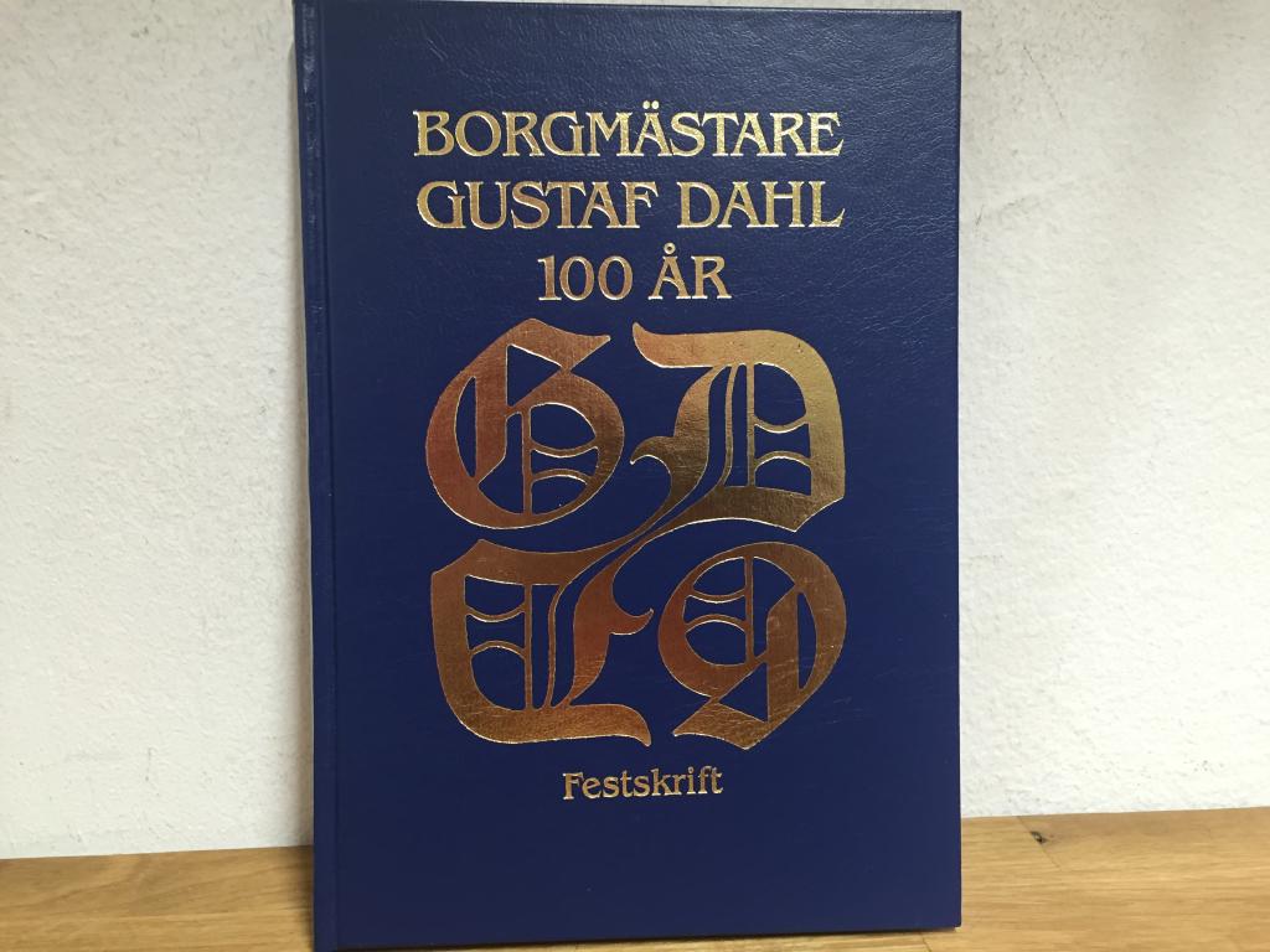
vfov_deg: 48.2
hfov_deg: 61.7
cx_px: 635
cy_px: 476
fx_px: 1064
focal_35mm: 29
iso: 160
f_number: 2.2
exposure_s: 1/33
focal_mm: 4.15
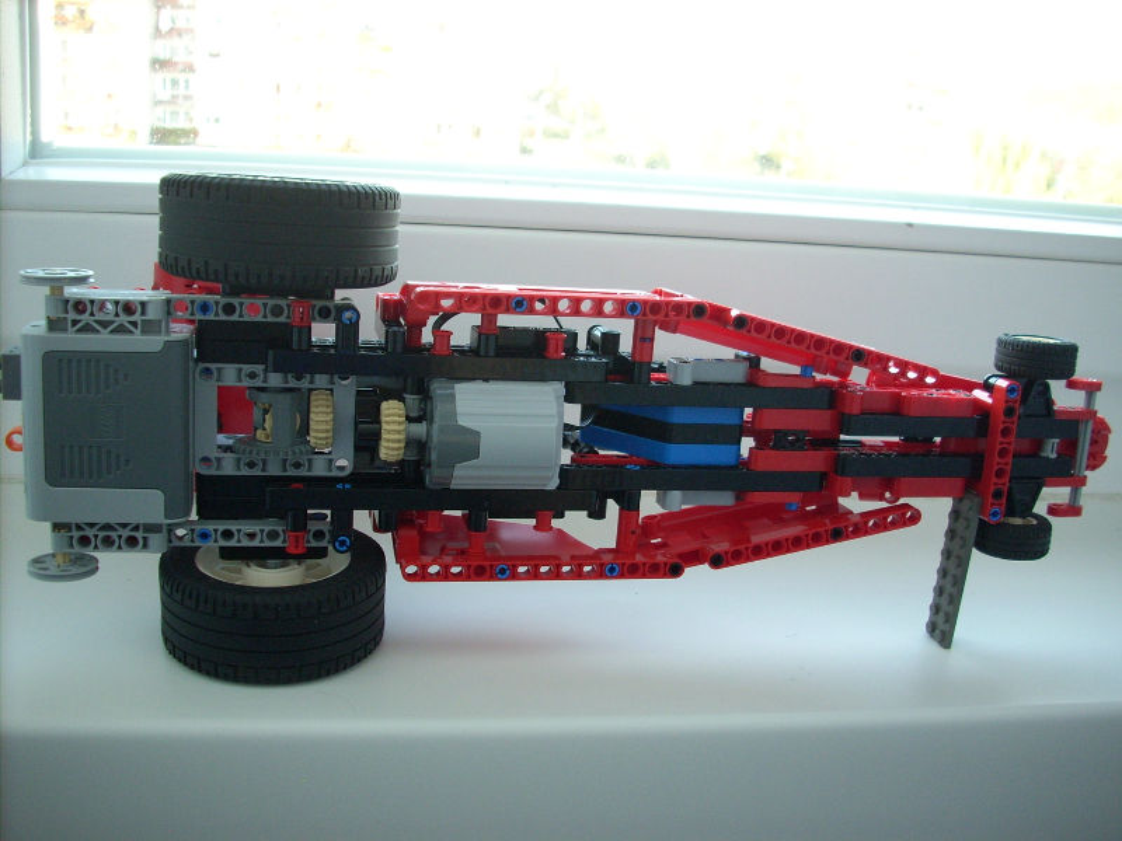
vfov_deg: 38.7
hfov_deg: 50.1
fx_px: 1199
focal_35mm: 37
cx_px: 561
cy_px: 420
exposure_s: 1/30
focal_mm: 6.2
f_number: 2.8
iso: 141
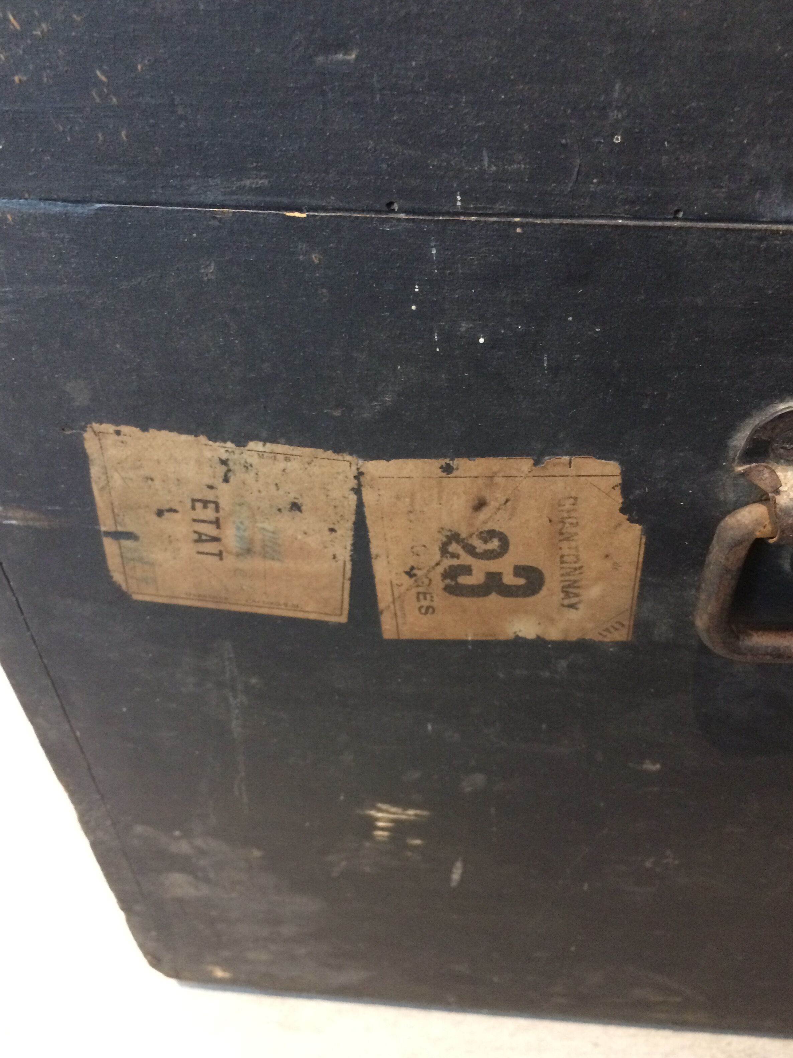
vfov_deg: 60.0
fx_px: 916
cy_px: 544
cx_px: 393
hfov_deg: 46.8
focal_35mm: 30
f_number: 2.2
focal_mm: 4.15
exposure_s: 1/17
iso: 320
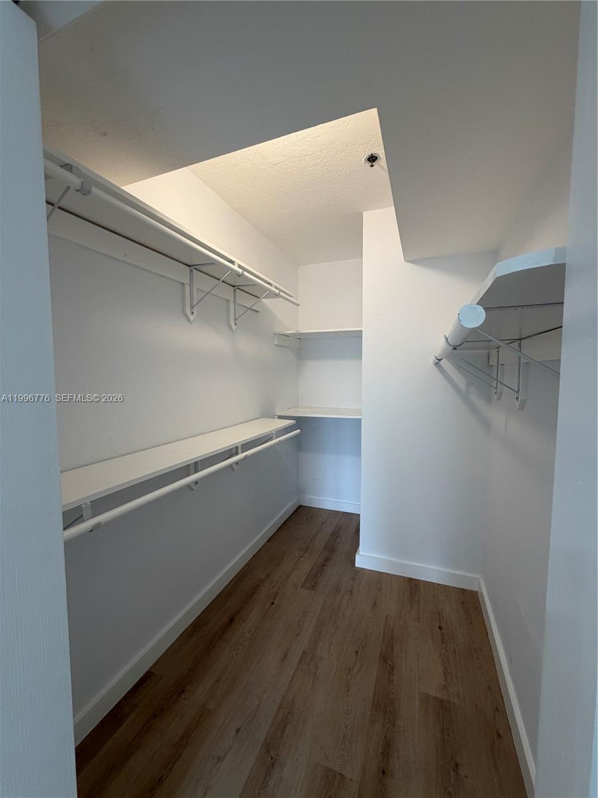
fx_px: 322
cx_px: 299
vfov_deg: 102.1
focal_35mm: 14
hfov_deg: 85.7
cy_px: 399
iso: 125
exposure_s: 1/120
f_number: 2.2
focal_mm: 2.22
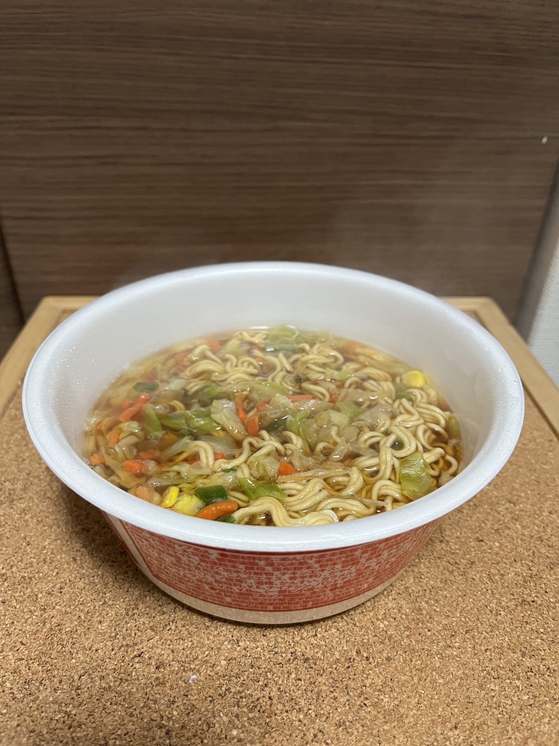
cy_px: 373
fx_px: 560
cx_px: 280
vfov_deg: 67.3
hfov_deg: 53.1
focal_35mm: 26
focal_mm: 5.1
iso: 320
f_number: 1.6
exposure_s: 1/60
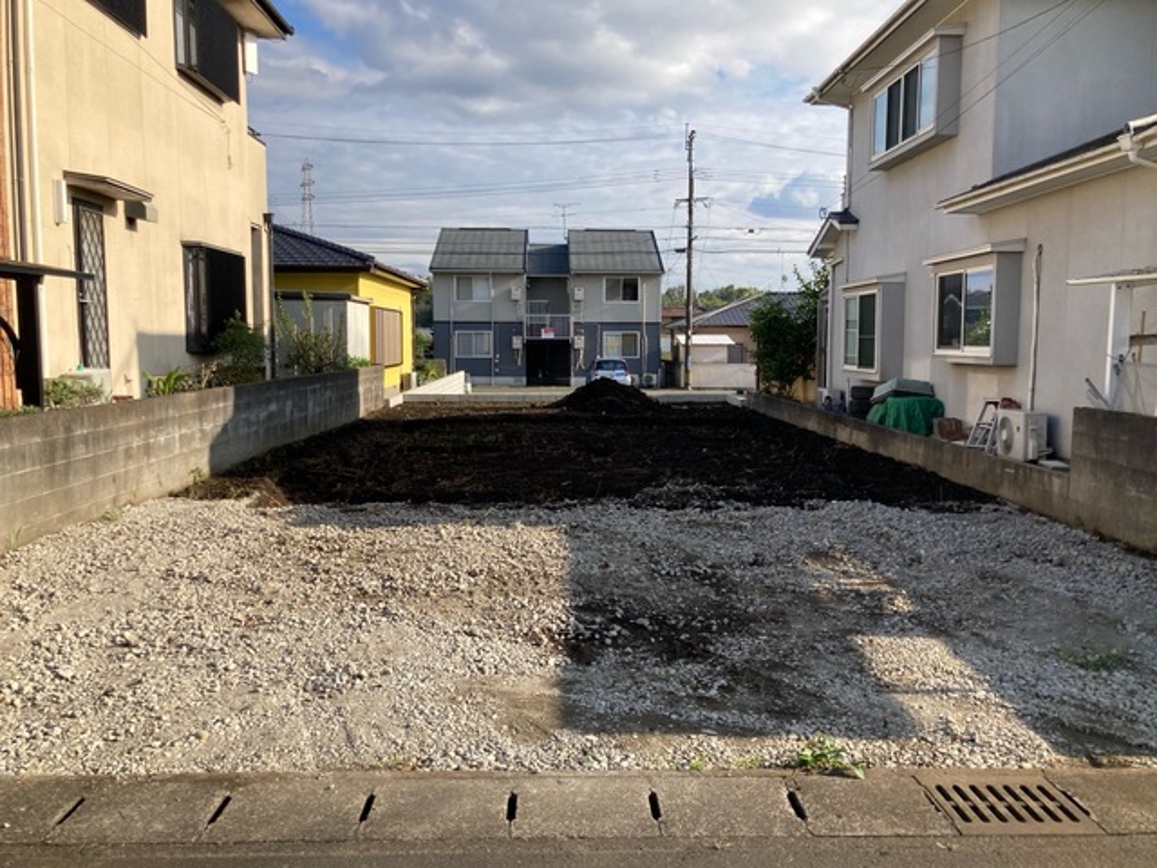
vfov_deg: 49.7
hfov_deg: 63.4
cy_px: 434
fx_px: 936
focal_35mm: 28
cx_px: 578
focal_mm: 3.99
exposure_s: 1/1429
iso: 20
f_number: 1.8
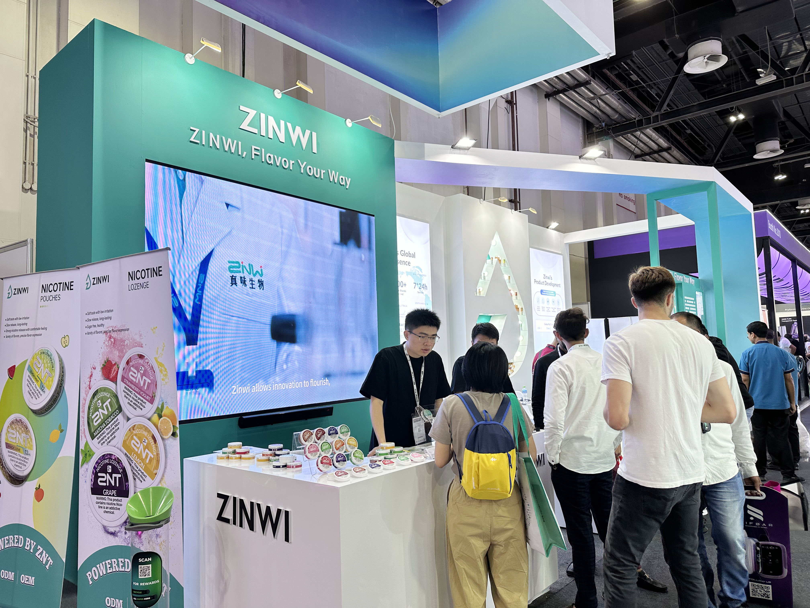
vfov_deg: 56.8
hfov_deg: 71.6
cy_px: 304
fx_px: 562
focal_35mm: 24
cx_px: 405
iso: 50
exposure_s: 1/100
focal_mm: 6.86
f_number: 1.78
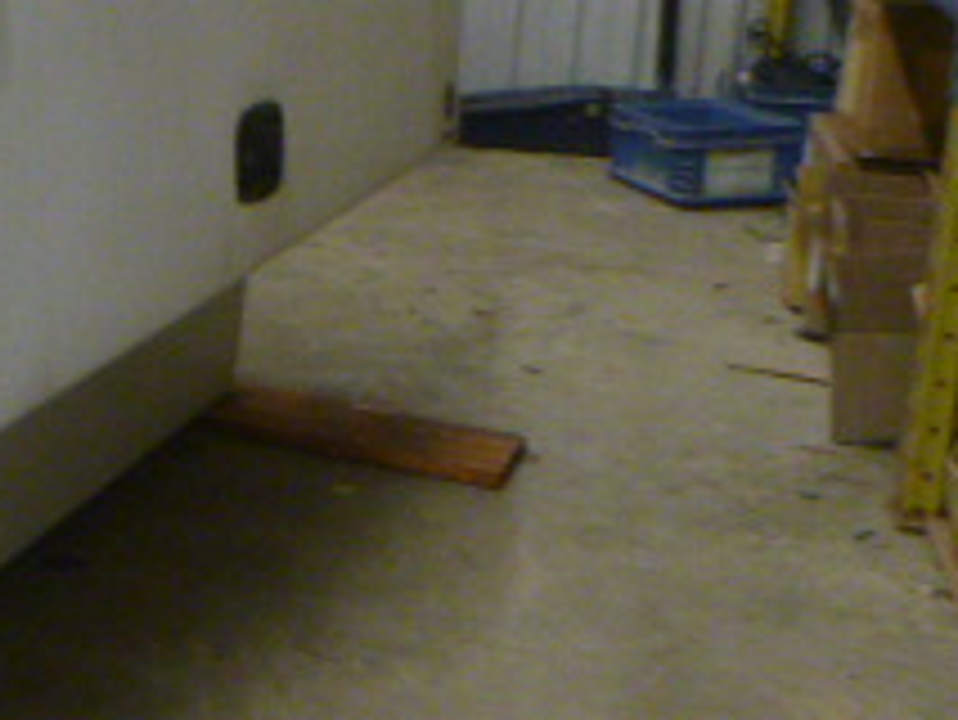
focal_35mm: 75
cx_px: -459
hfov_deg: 21.8
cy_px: 248
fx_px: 2077
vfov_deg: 19.6
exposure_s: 1/40
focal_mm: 4.5
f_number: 3.9
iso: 400
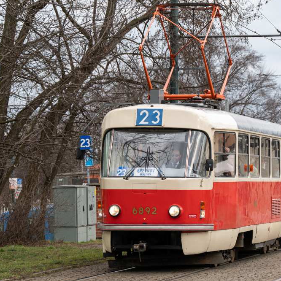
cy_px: 123
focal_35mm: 174
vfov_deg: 10.0
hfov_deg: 10.0
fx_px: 1598
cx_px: 203
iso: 400
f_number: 6.3
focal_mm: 105
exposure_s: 1/640
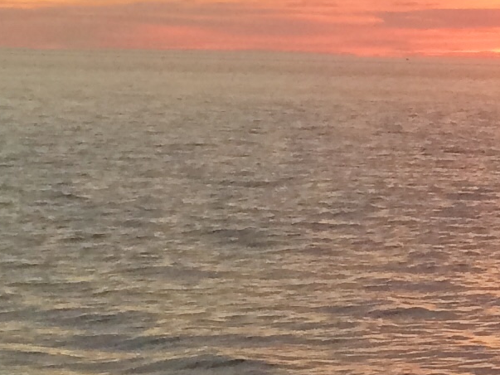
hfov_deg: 11.3
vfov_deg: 9.4
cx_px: 1036
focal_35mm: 157
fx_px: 2267
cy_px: 4
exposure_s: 1/33
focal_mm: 4.15
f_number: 2.2
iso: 50
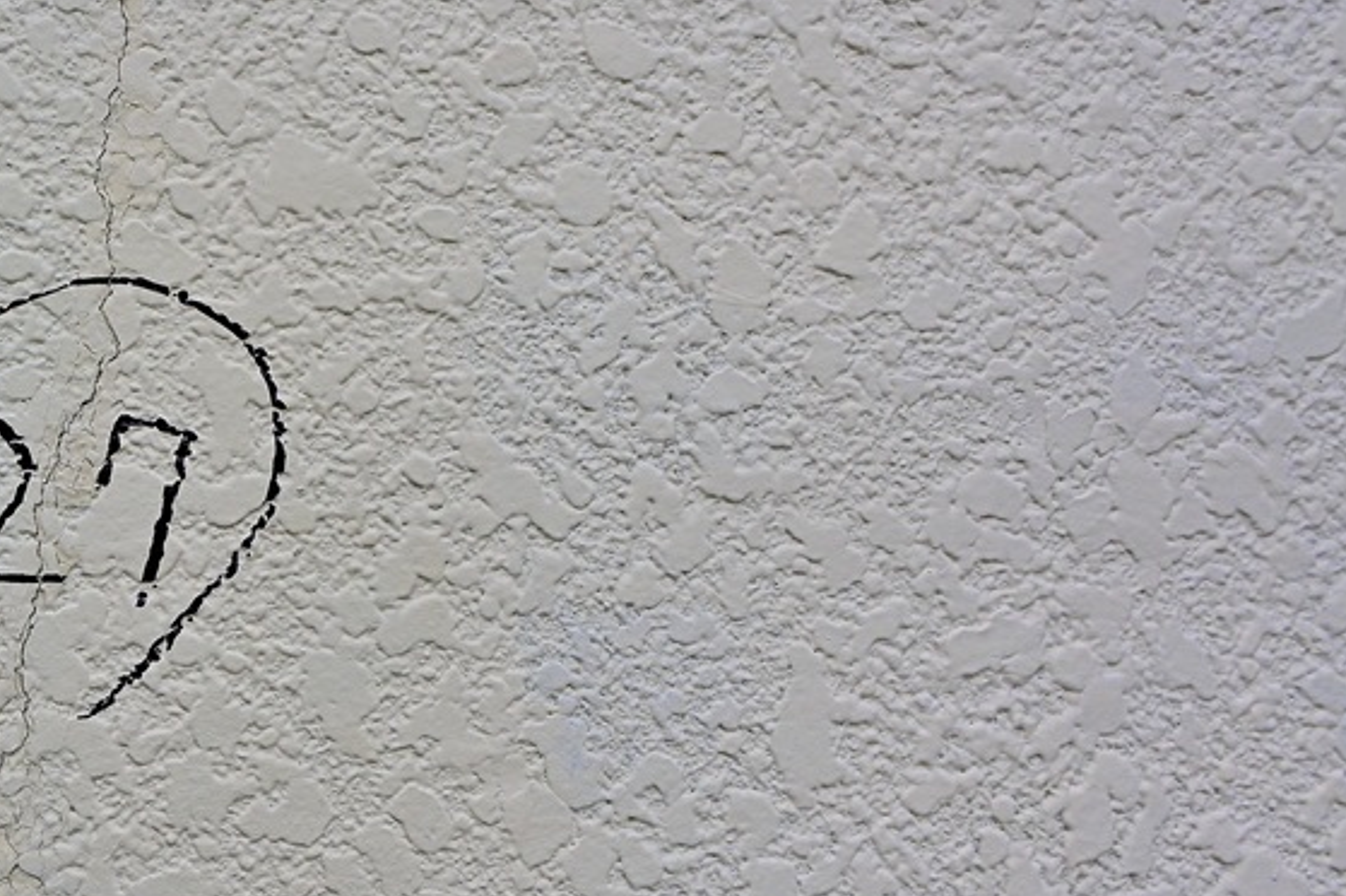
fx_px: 1233
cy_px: 472
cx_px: 120
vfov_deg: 39.9
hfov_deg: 50.4
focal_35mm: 33
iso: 100
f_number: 8
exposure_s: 1/250
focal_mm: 12
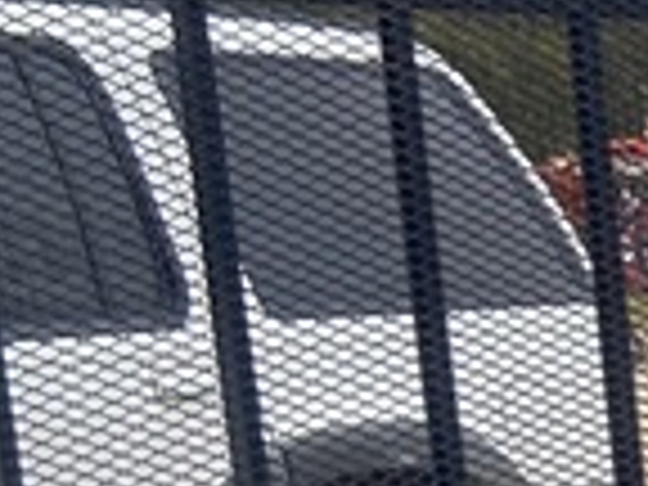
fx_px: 2696
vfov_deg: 9.7
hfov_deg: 11.6
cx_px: 1490
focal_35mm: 144
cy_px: 927
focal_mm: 4.25
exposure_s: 1/122
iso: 50
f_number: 1.8
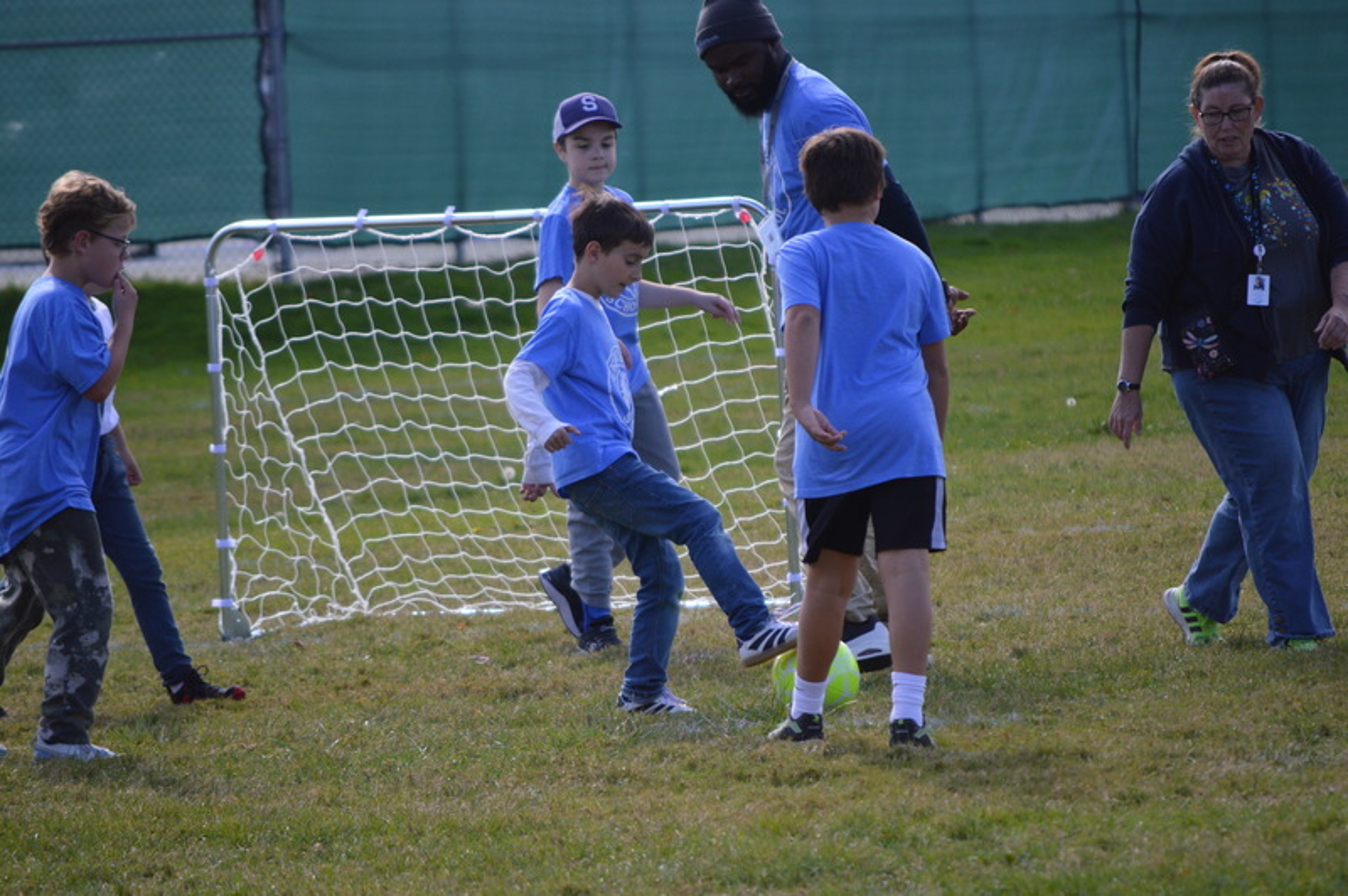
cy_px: 448
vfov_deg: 4.6
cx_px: 674
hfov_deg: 6.9
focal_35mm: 300
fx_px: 11224
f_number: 5.6
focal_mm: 200
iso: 400
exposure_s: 1/800
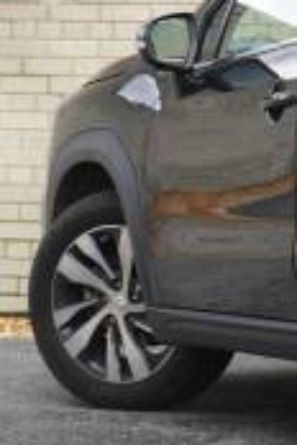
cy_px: 107
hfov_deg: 6.0
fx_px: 2722
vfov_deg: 9.3
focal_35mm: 220
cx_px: 694
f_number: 5.6
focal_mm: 40
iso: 640
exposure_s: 1/80
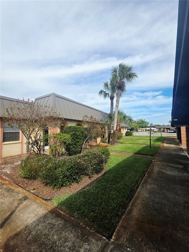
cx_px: 94
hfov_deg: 89.9
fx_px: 95
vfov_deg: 106.2
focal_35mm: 13
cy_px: 126
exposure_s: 1/2500
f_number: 1.9
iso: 40
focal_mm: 2.2
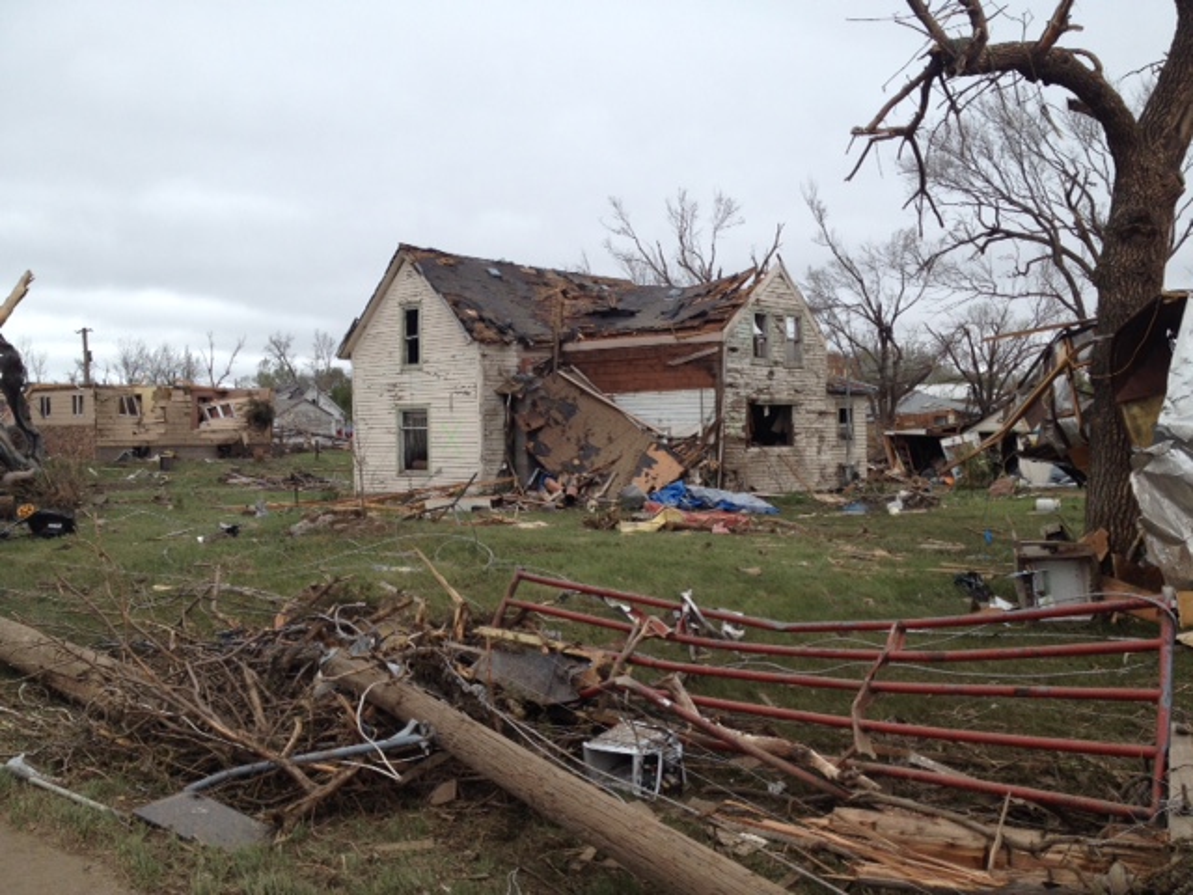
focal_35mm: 35
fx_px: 1206
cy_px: 448
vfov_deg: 40.7
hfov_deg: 52.6
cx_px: 596
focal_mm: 4.28
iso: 50
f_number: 2.4
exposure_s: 1/613
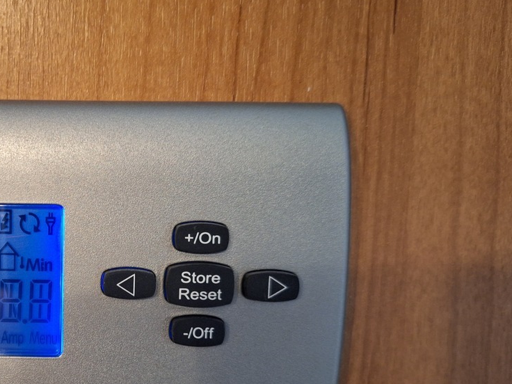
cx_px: 48
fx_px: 666
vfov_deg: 31.8
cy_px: 271
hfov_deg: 39.0
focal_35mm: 45
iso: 400
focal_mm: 5.54
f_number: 1.8
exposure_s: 1/24
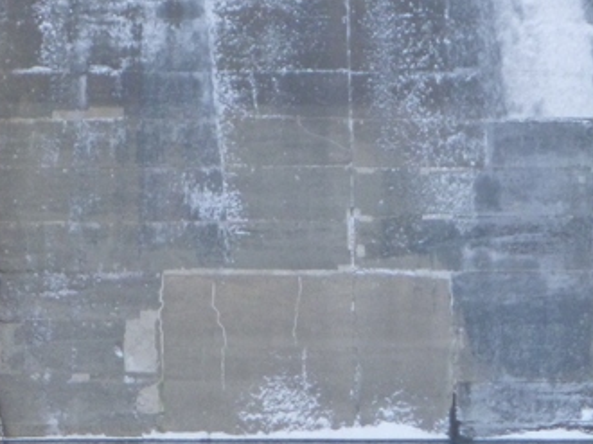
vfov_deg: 5.1
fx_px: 4981
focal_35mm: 291
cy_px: 291
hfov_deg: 6.8
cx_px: 318
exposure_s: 1/80
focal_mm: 22.8
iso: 400
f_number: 5.9
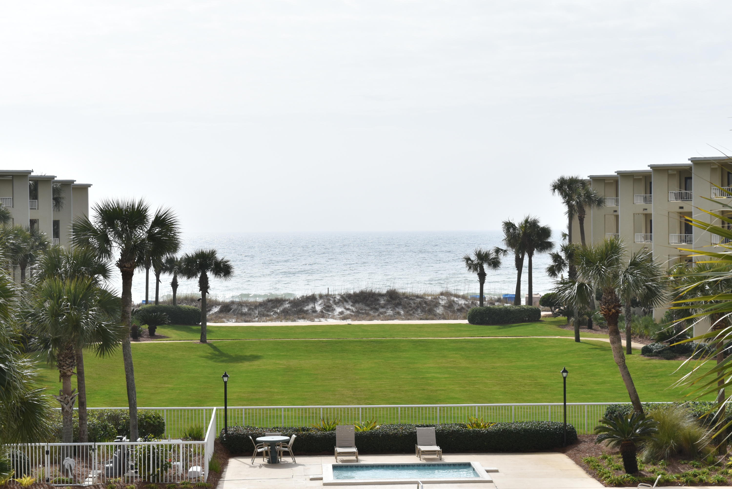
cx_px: 366
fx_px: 1586
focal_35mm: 78
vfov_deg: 17.5
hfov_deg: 26.0
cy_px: 244
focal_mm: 52
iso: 200
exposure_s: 1/640
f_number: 13
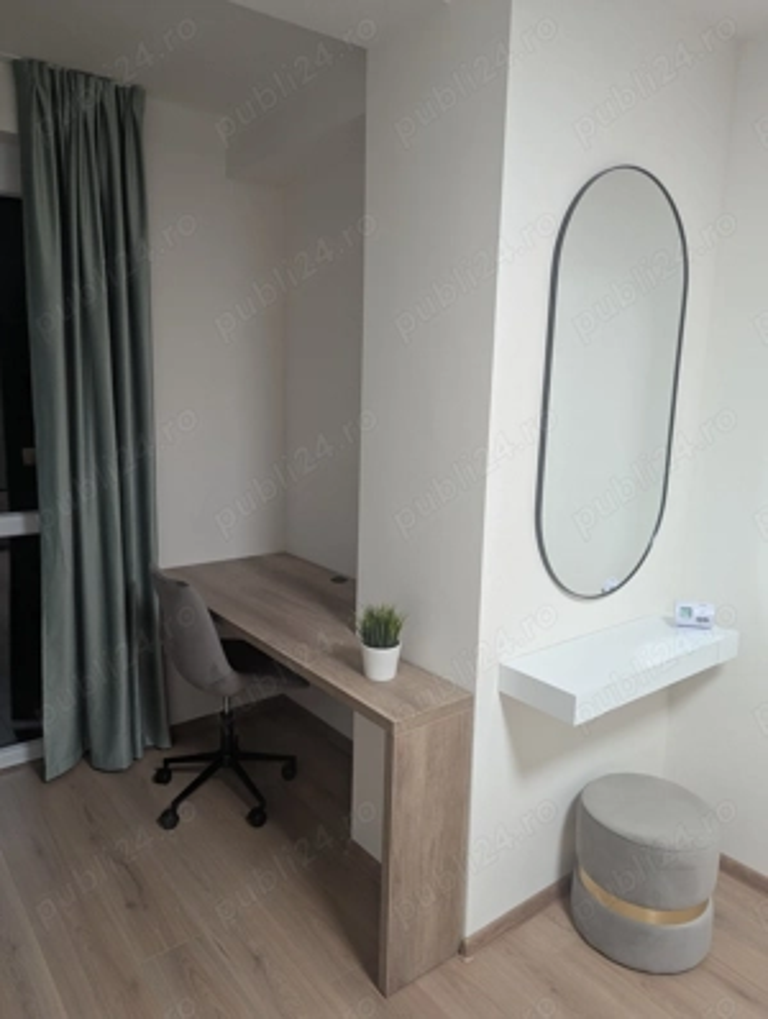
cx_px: 384
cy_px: 510
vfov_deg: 71.5
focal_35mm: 24
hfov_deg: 57.0
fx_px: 708
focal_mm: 6.81
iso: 111
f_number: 1.85
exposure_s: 1/23.8
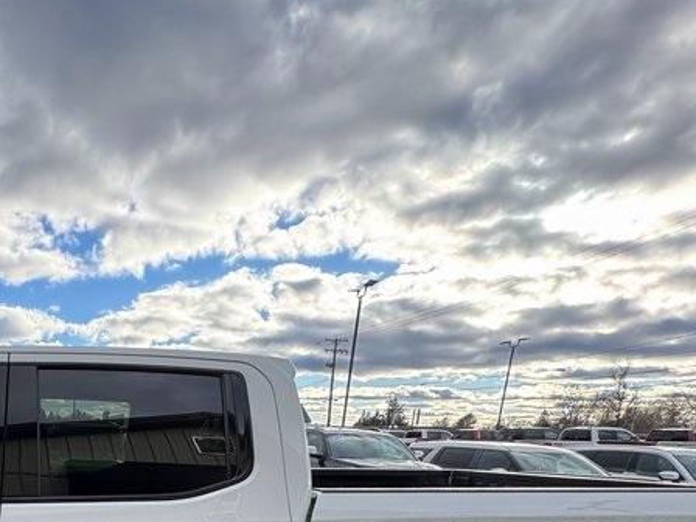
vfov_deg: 36.8
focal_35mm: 32
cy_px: 583
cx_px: 25
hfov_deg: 48.4
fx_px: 643
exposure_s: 1/492
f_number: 2.2
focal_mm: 2.22
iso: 40
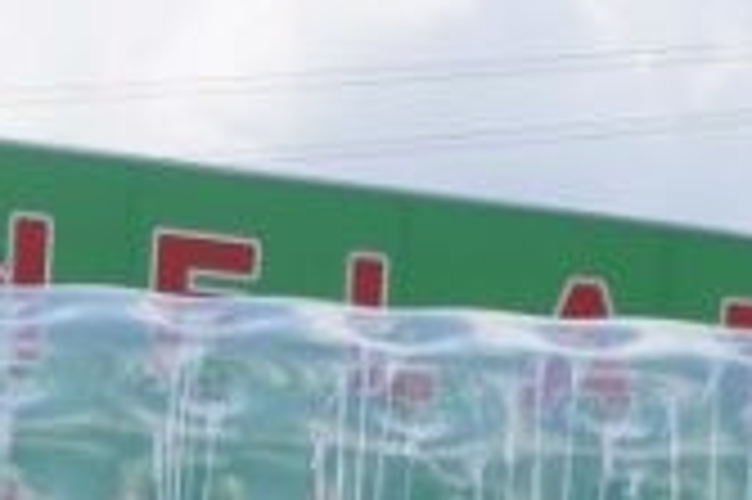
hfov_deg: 13.9
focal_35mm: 147
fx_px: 3068
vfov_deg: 8.8
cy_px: 962
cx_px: 126
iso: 100
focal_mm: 16
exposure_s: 1/640
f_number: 4.5
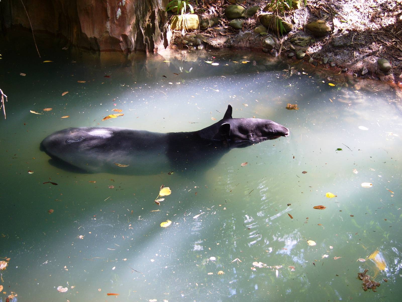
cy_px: 151
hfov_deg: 31.2
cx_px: 201
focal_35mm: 62
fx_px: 720
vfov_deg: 23.7
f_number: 3.8
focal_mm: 13
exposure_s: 1/45
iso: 64
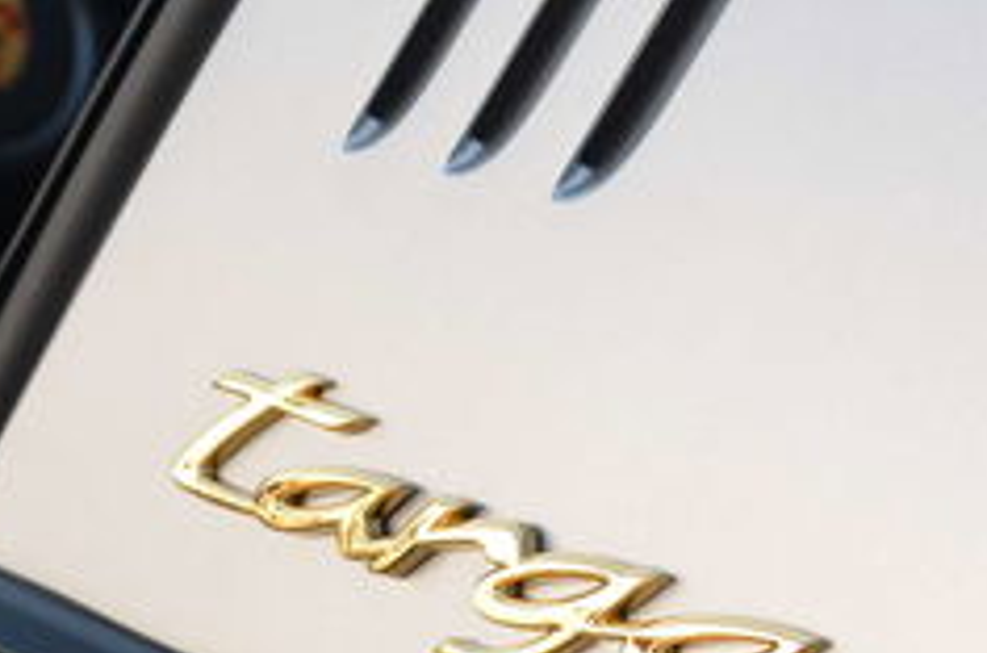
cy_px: 255
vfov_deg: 10.7
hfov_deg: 16.2
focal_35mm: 127
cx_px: 485
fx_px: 3473
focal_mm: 26
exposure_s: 1/80
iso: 100
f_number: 5.6
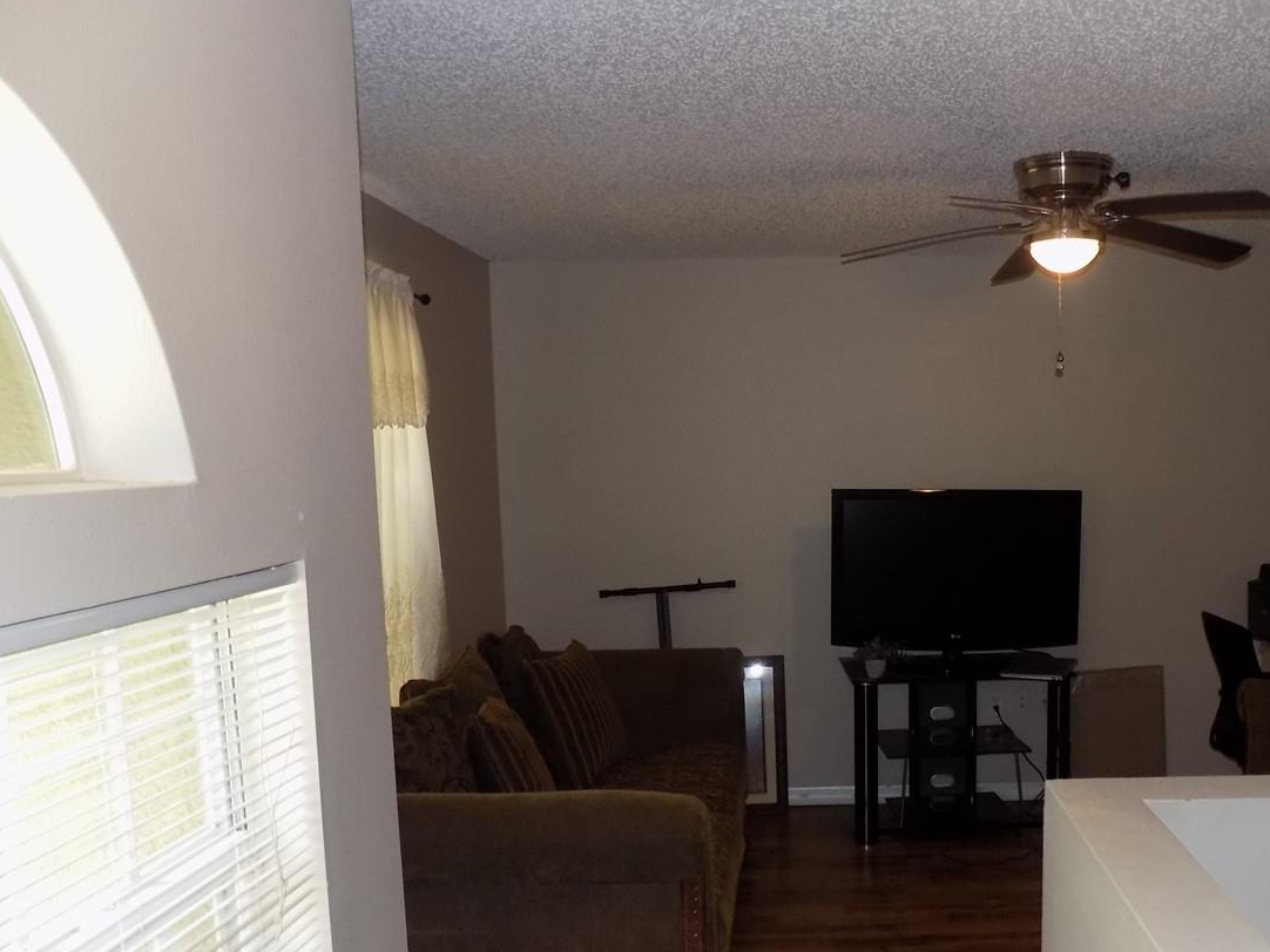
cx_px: 831
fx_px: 1248
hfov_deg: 53.0
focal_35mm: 34
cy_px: 623
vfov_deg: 41.4
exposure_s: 1/30
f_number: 3.1
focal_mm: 4
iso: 200
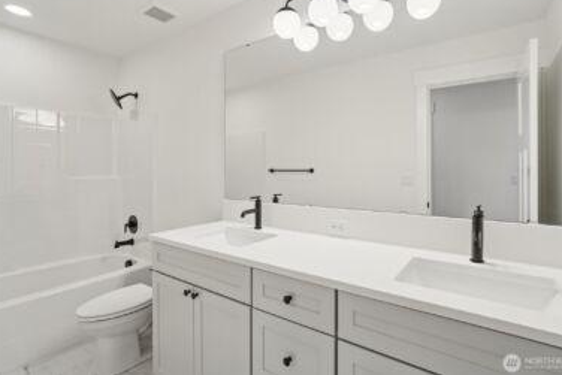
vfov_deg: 70.4
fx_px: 265
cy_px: 177
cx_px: 290
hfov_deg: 93.2
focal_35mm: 17
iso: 1600
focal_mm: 16
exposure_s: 1/100
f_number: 8
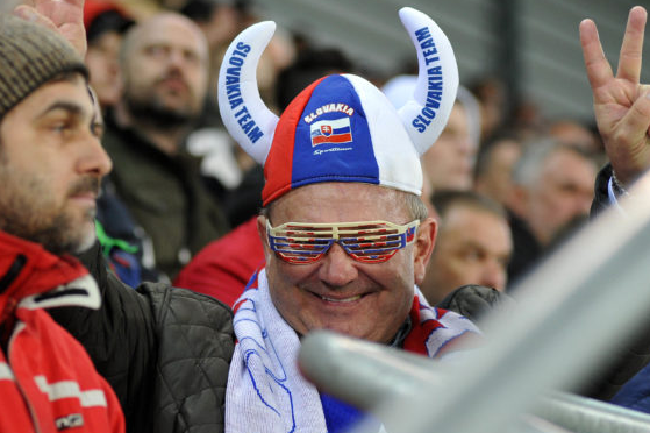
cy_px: 190
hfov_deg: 12.5
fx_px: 2977
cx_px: 330
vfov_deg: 8.3
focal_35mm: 165
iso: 1600
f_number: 3.5
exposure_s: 1/320
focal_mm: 120
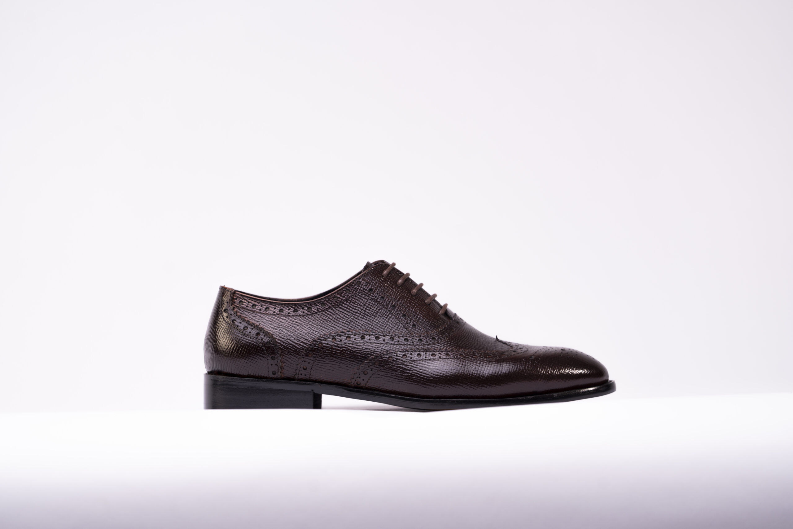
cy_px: 264
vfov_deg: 6.9
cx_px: 396
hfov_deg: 10.4
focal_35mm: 198
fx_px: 4361
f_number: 5
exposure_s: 1/100
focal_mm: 198
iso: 100
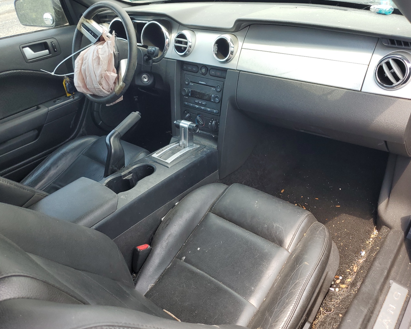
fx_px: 341
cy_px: 166
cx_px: 221
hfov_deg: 62.1
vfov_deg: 51.5
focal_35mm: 28
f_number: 1.5
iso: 50
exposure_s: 1/286
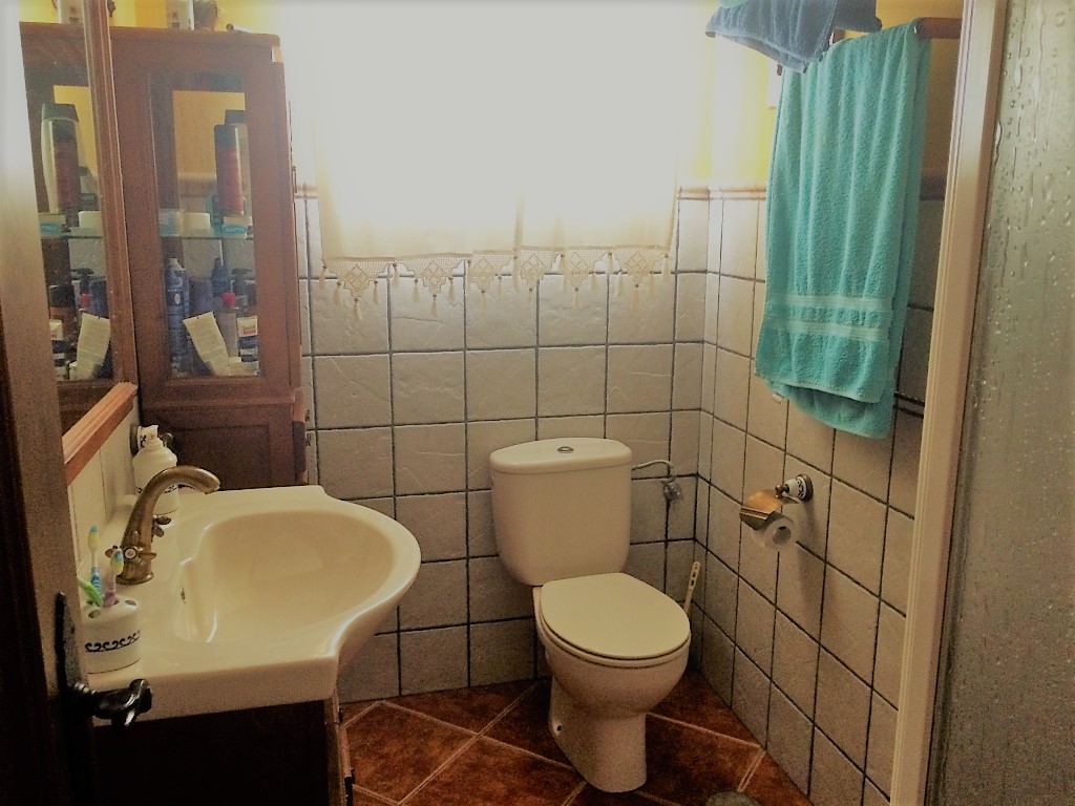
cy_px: 403
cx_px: 538
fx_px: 901
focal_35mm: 29
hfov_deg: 61.7
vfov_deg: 48.2
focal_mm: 4.15
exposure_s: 1/25
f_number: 2.2
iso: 320
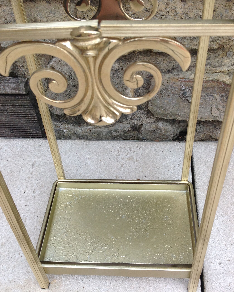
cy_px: 172
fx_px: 364
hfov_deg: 35.7
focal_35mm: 42
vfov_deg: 43.6
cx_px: 122
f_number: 2.4
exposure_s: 1/60
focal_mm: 4.28
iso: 64
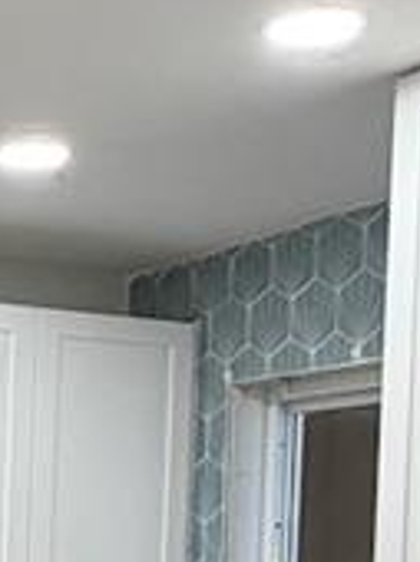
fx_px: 1606
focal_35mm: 99
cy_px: 674
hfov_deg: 13.7
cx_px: -261
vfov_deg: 18.8
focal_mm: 2.22
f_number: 2.2
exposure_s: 1/120
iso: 160
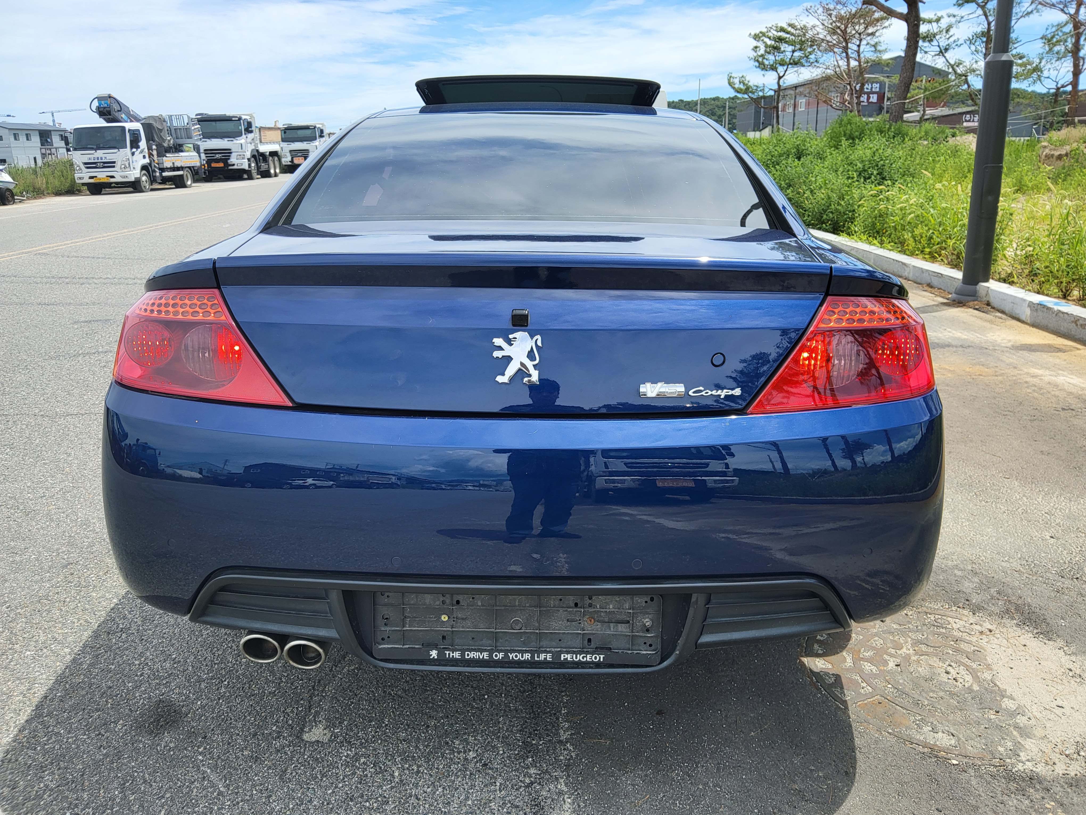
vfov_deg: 53.1
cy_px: 408
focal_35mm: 26
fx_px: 816
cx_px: 543
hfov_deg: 67.3
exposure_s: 1/501
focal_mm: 3.98
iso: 12
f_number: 1.8
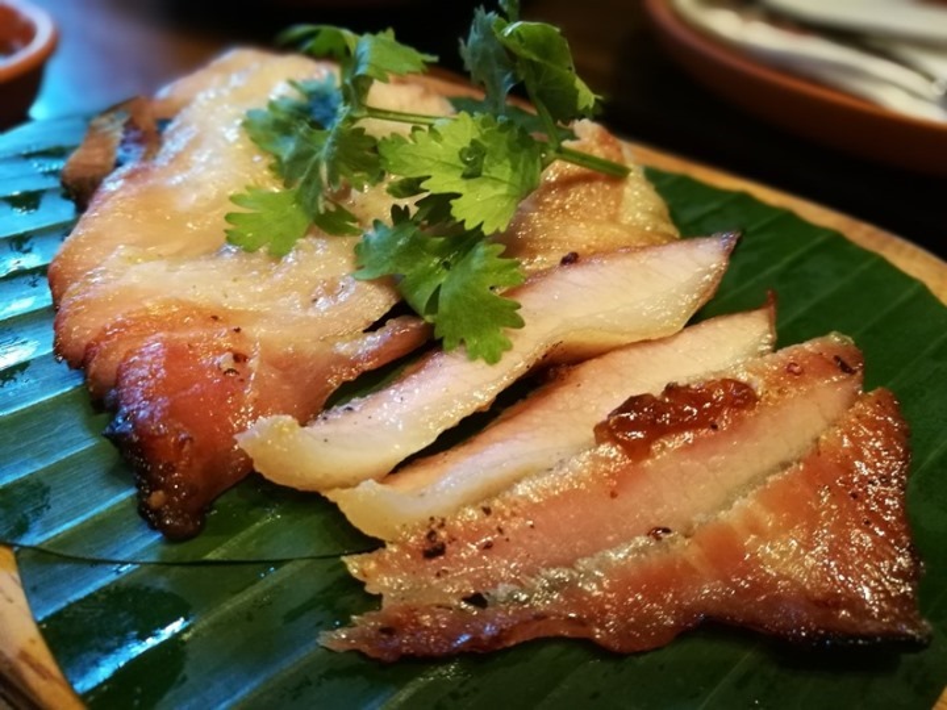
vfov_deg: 51.4
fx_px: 739
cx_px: 474
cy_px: 355
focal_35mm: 27
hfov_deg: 65.3
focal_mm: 4.5
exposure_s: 1/20
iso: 640
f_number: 4
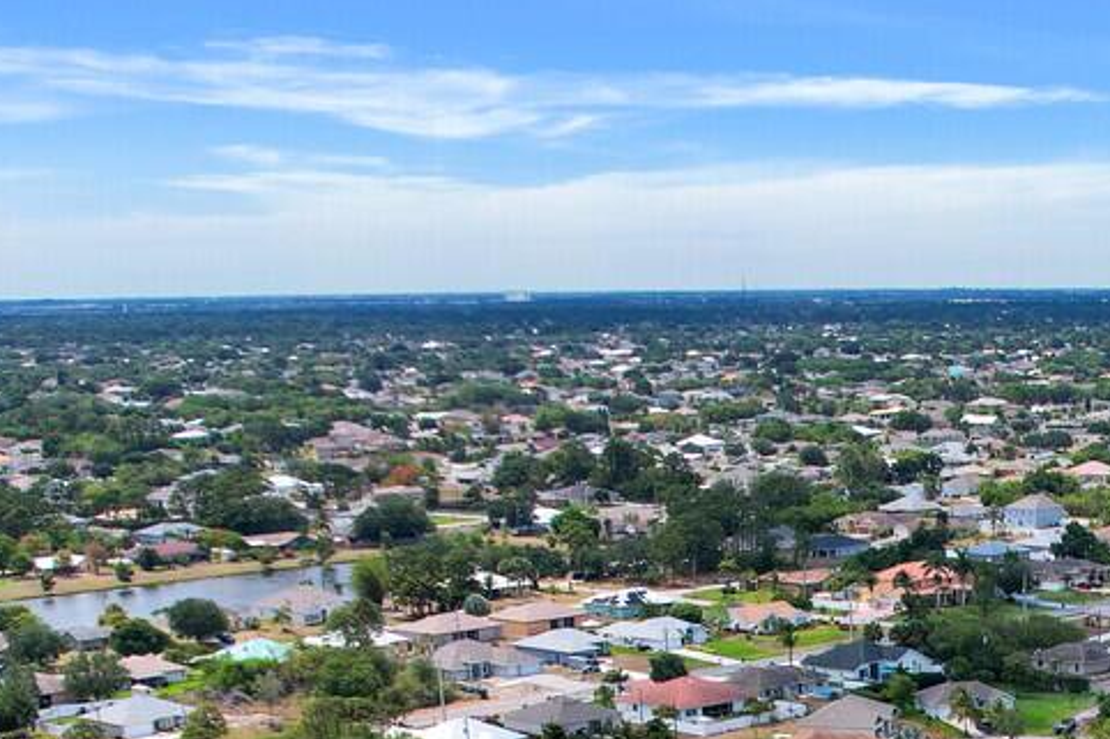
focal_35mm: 73
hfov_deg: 26.2
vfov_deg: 17.3
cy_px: 1015
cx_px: 1125
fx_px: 2250
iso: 100
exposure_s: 1/2500
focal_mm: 8.38
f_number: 2.8
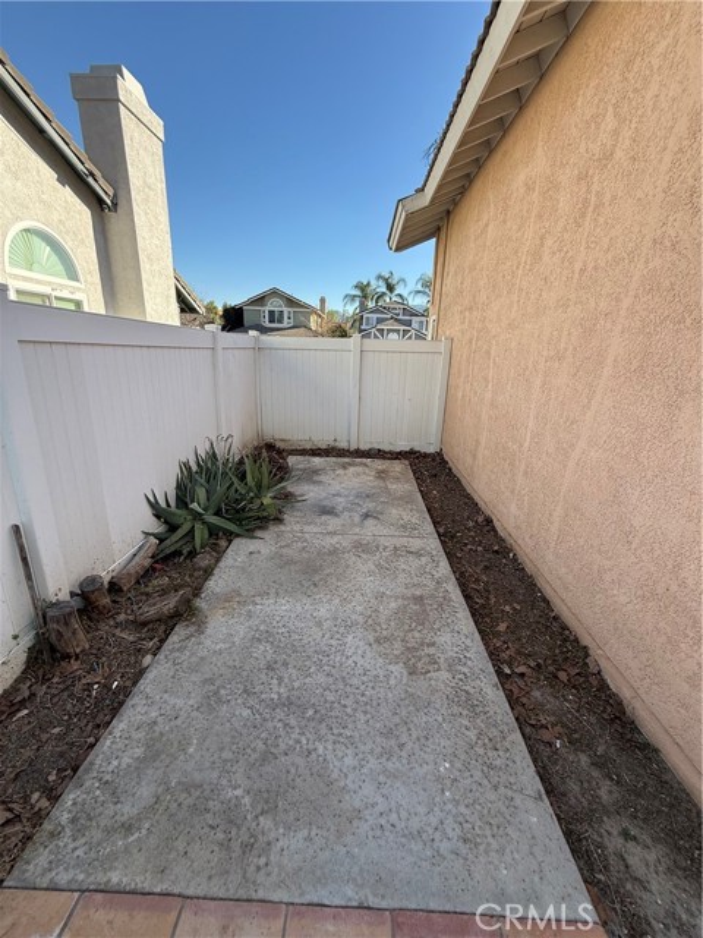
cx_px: 352
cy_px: 469
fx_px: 379
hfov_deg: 85.7
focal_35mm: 14
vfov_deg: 102.1
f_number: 2.2
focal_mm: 2.22
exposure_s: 1/472
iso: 50
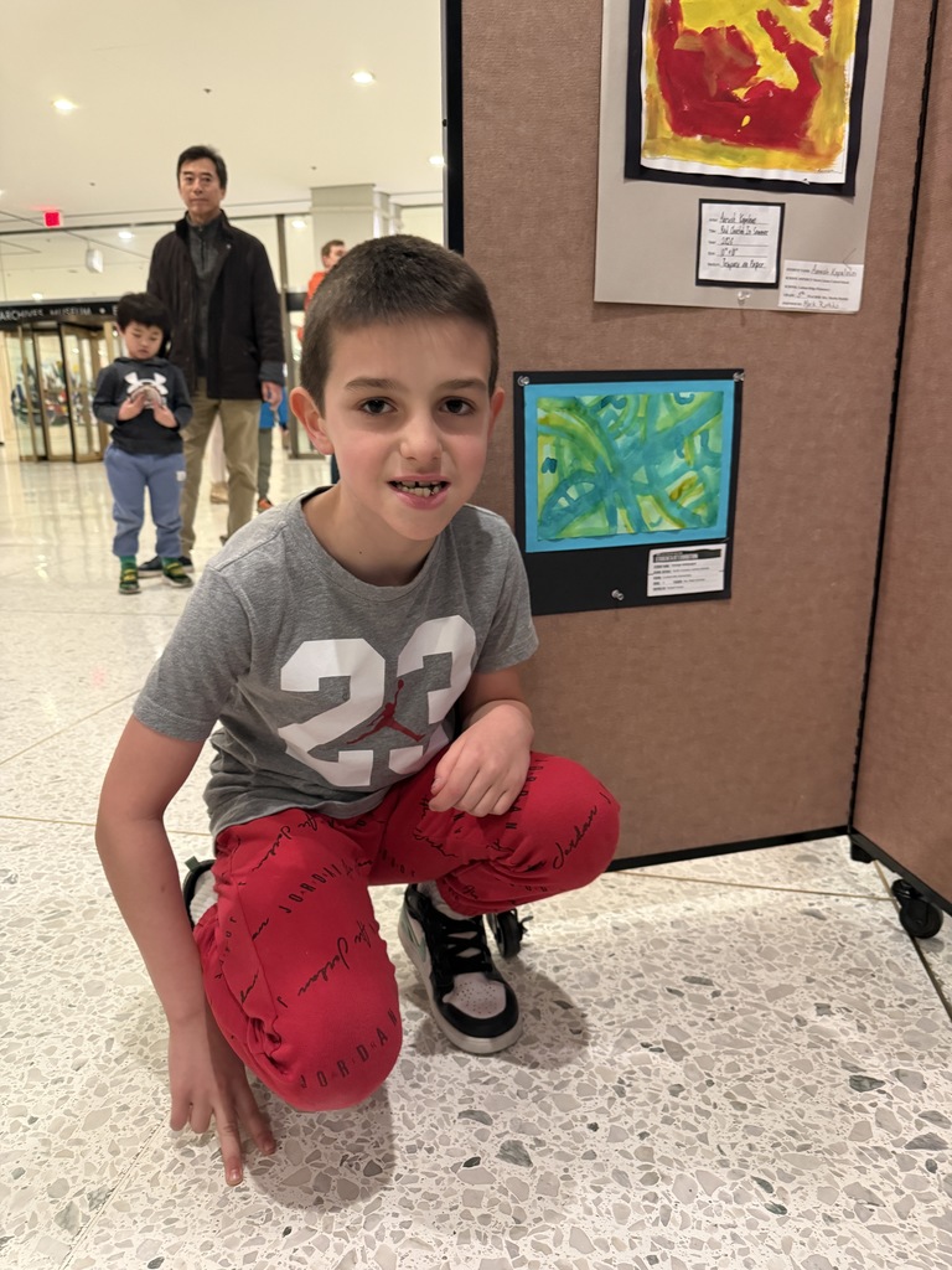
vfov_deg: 71.6
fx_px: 880
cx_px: 476
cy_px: 635
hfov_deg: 56.8
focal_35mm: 24
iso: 640
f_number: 1.78
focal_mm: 6.76
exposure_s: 1/60
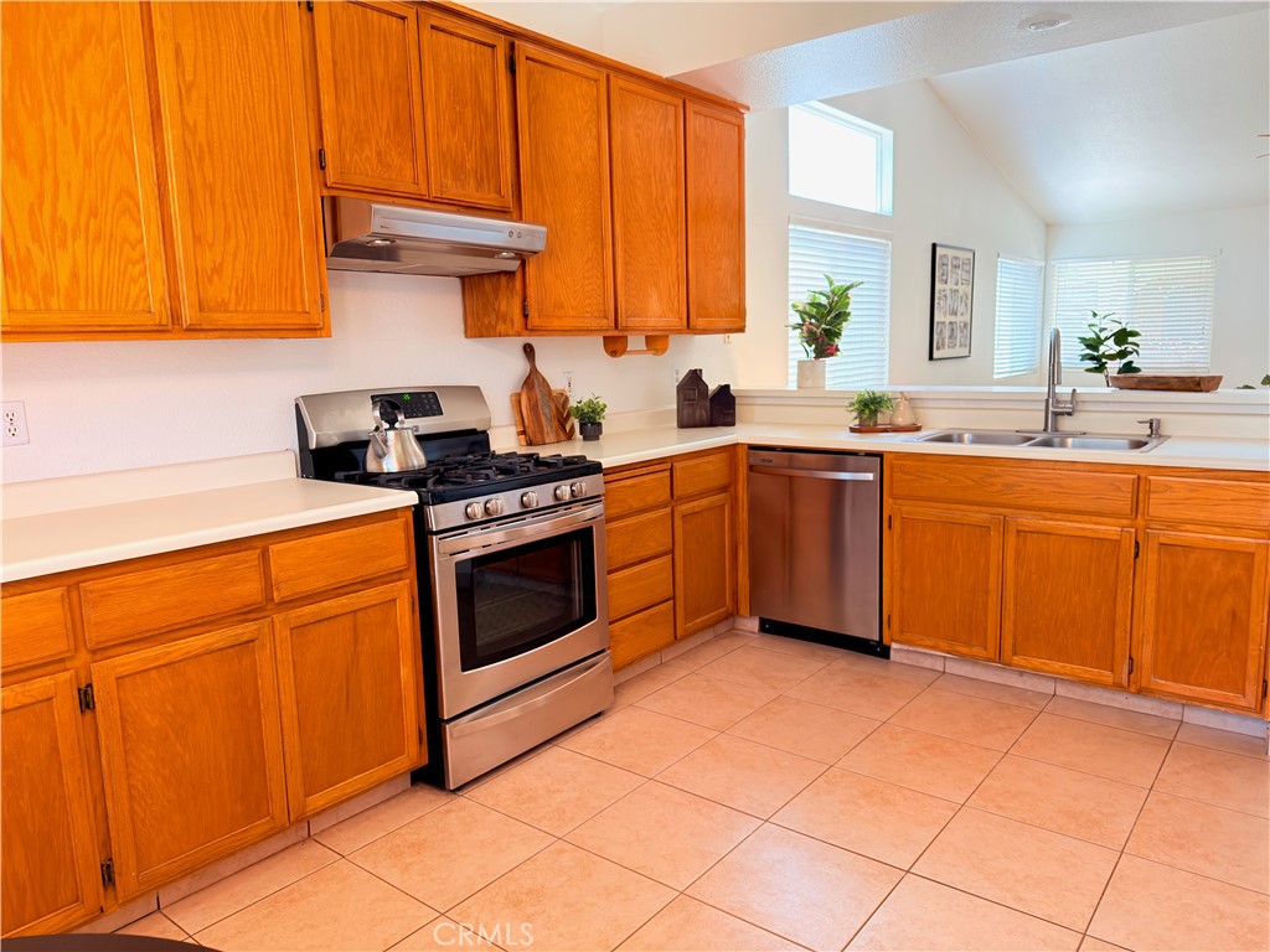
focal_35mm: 24
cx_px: 635
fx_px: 881
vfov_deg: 56.8
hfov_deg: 71.6
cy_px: 476
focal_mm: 6.76
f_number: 1.78
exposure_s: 1/184
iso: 160
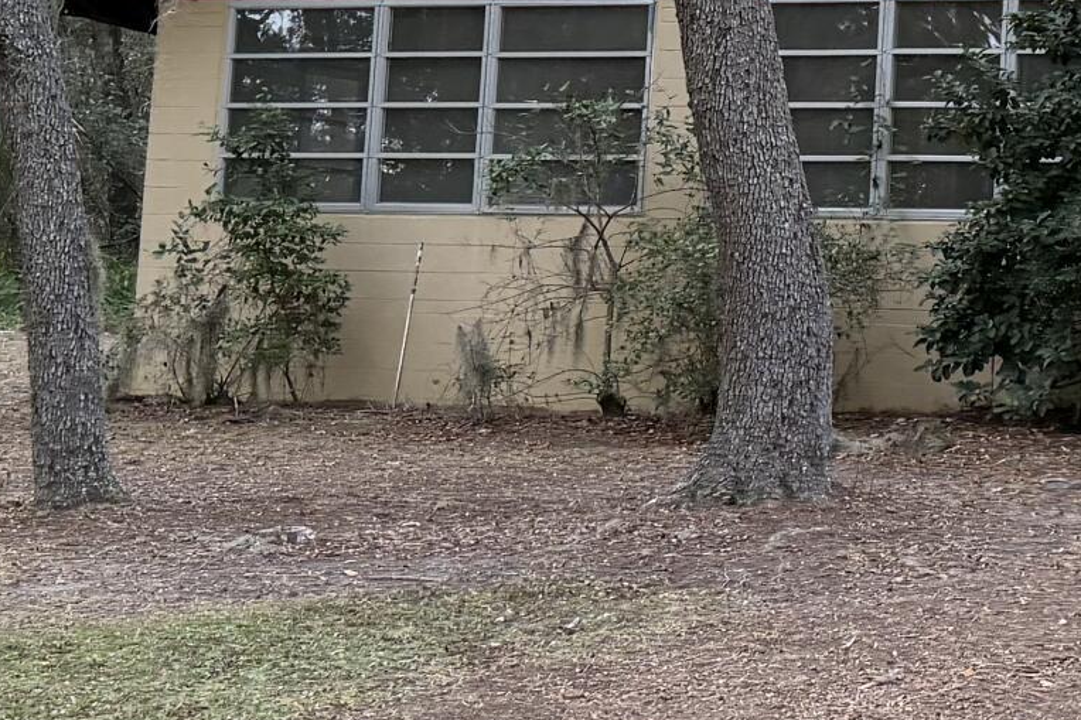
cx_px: 1405
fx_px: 2942
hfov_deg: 19.2
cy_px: 41
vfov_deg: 13.8
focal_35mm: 98
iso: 200
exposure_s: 1/109
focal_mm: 6.76
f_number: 1.78
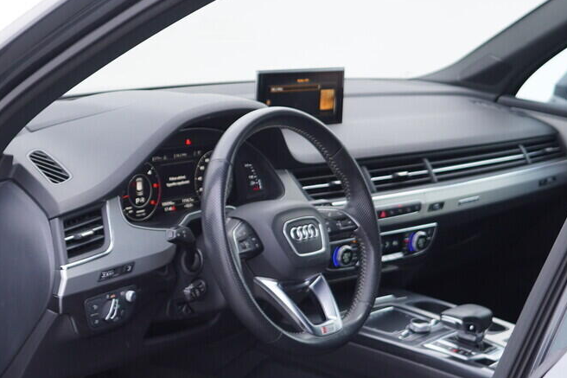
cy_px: 279
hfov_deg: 25.3
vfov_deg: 17.2
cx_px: 122
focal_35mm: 79
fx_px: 1244
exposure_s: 1/40
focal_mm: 24
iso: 125
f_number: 2.8
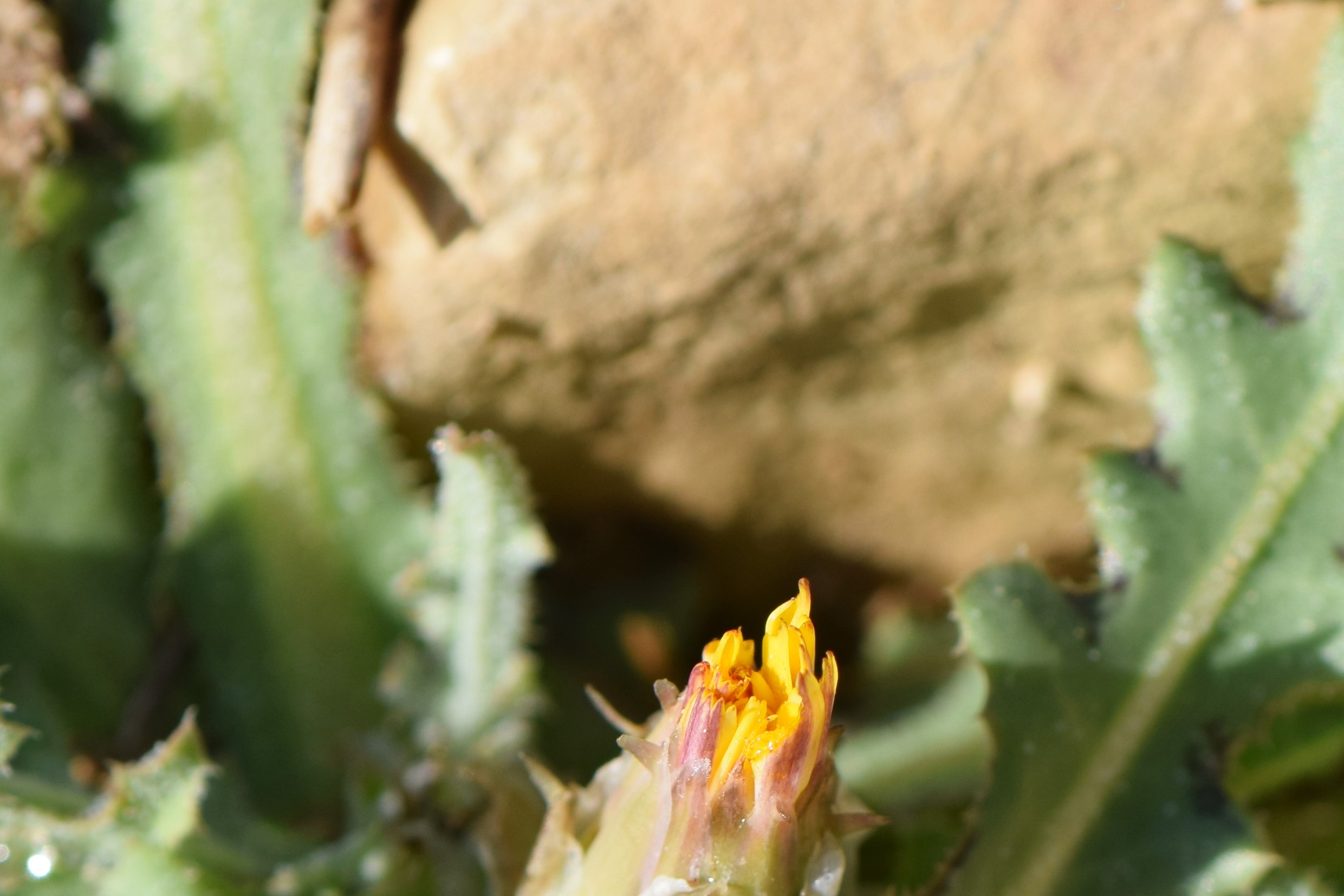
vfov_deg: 4.7
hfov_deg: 7.1
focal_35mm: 289
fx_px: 10793
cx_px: 684
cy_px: 929
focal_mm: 85
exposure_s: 1/640
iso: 200
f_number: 8
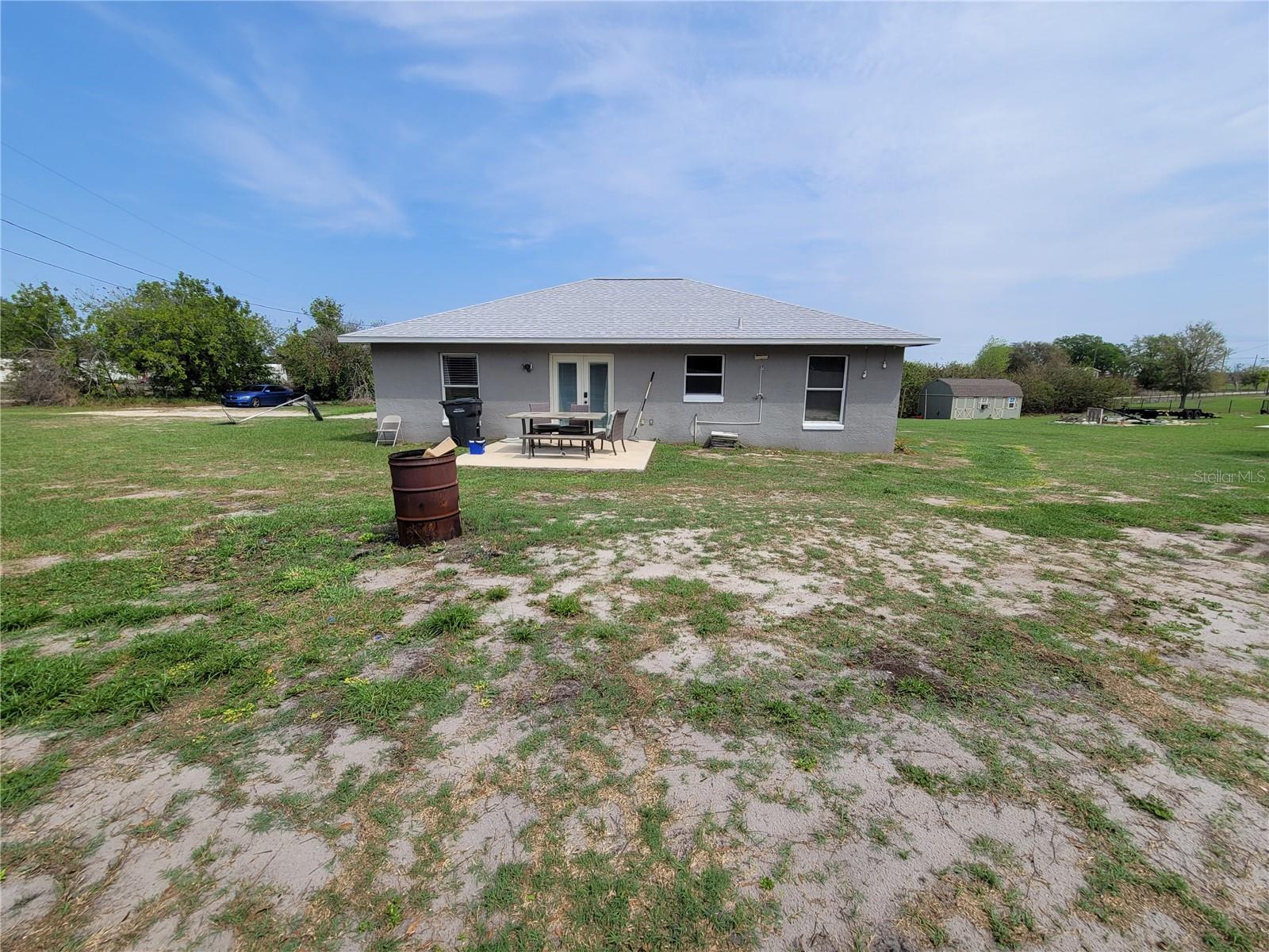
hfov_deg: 106.2
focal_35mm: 13
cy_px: 476
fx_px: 477
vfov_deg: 89.9
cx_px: 634
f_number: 2.2
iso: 50
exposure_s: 1/1695
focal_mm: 2.2
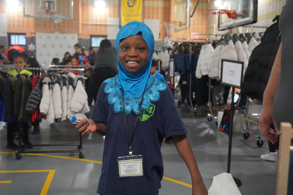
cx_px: 146
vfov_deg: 31.9
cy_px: 98
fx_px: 342
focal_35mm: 42
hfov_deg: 46.4
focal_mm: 28
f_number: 4.5
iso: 2500
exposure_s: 1/160
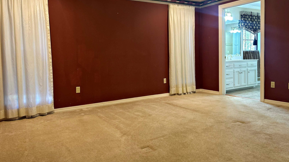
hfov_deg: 66.1
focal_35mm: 29
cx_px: 144
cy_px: 65
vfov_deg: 40.0
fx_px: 222
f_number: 1.5
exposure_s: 1/60
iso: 200
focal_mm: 5.7
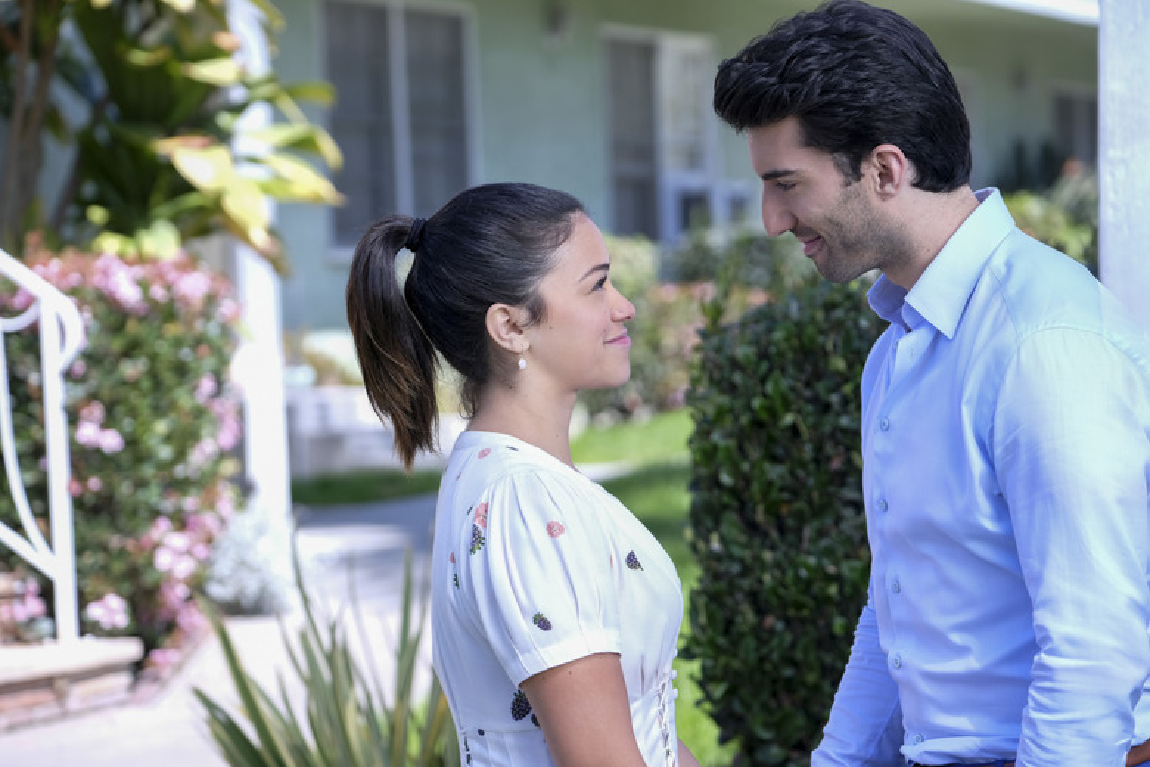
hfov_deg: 19.1
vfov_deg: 12.8
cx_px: 575
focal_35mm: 107
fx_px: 3418
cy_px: 384
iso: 200
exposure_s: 1/640
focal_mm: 71.5
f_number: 3.2
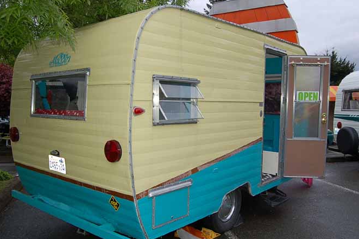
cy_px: 125
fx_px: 319
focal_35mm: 32
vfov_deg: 41.1
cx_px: 171
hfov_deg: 58.7
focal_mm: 20
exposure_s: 1/500
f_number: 7.1
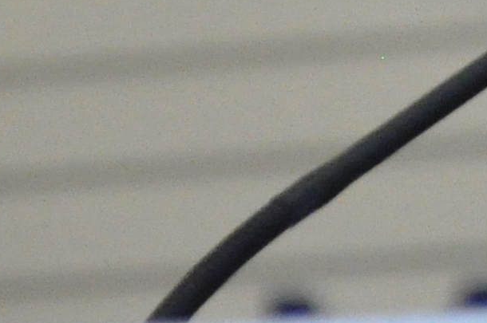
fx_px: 14962
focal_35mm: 1108
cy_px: -802
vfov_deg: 1.2
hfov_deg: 1.9
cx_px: 1385
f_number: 5.6
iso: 3200
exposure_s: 1/160
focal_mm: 105
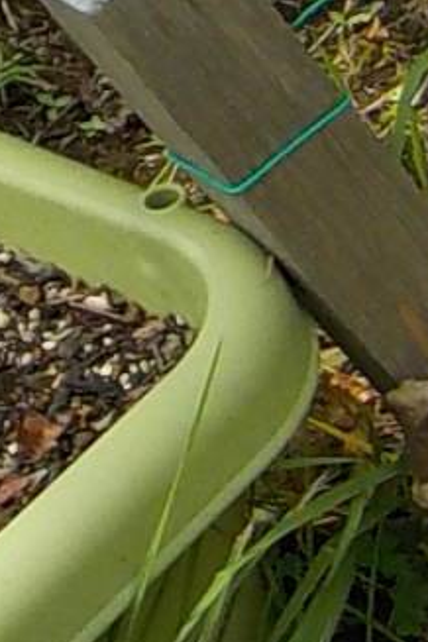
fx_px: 3870
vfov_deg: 9.5
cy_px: 507
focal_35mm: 217
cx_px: 1433
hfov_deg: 5.8
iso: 125
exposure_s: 1/500
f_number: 3.3
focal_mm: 4.1
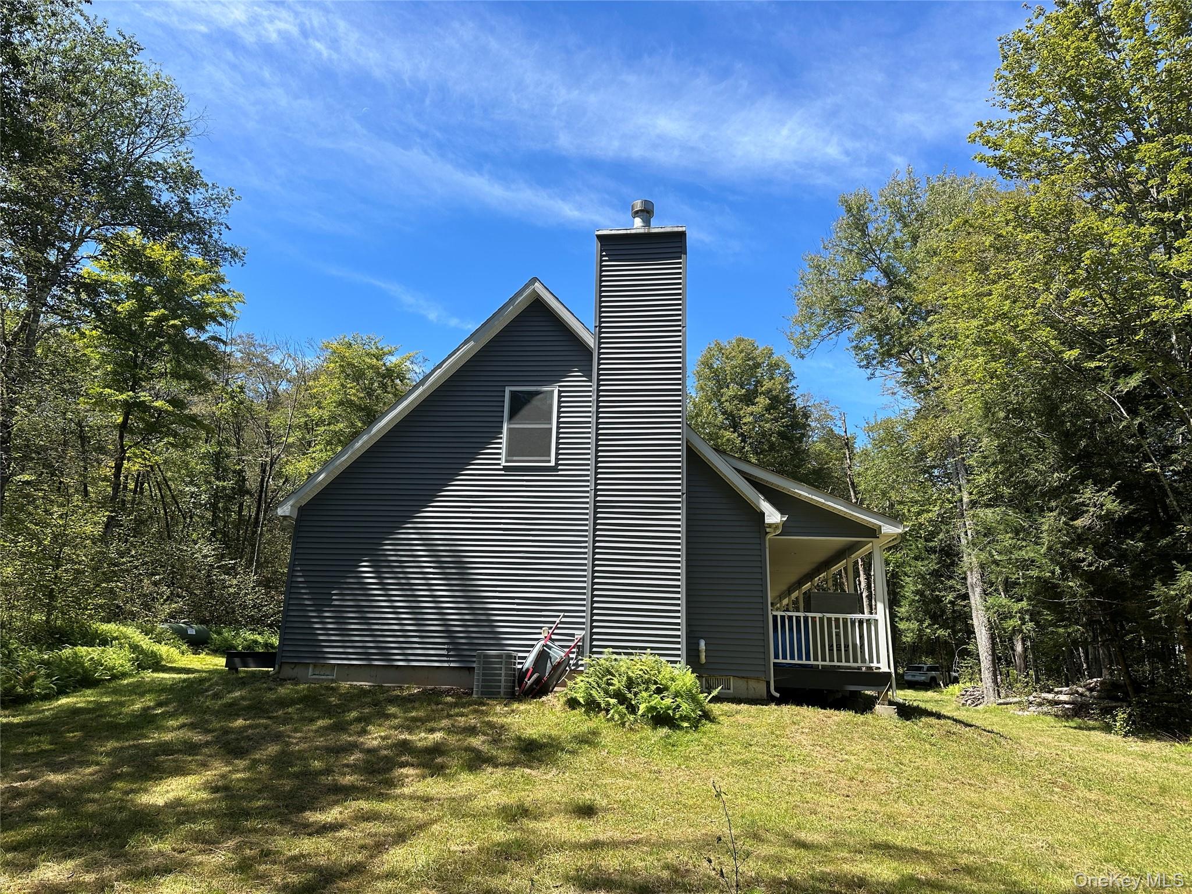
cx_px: 596
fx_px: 826
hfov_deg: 71.6
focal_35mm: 24
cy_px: 447
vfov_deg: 56.8
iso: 80
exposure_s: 1/1845
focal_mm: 6.86
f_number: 1.78
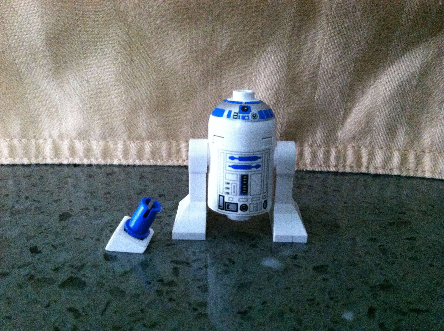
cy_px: 166
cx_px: 222
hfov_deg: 52.7
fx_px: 448
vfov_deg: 40.6
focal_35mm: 35
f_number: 2.8
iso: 640
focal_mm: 3.85
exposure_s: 1/15
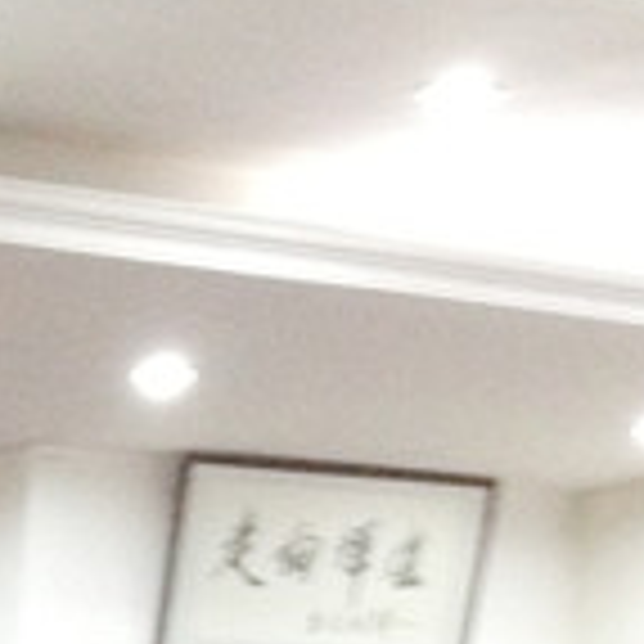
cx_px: -486
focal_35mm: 173
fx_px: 3641
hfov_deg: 9.6
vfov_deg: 9.5
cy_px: 1252
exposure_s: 1/20
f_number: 2.4
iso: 400
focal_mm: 4.28
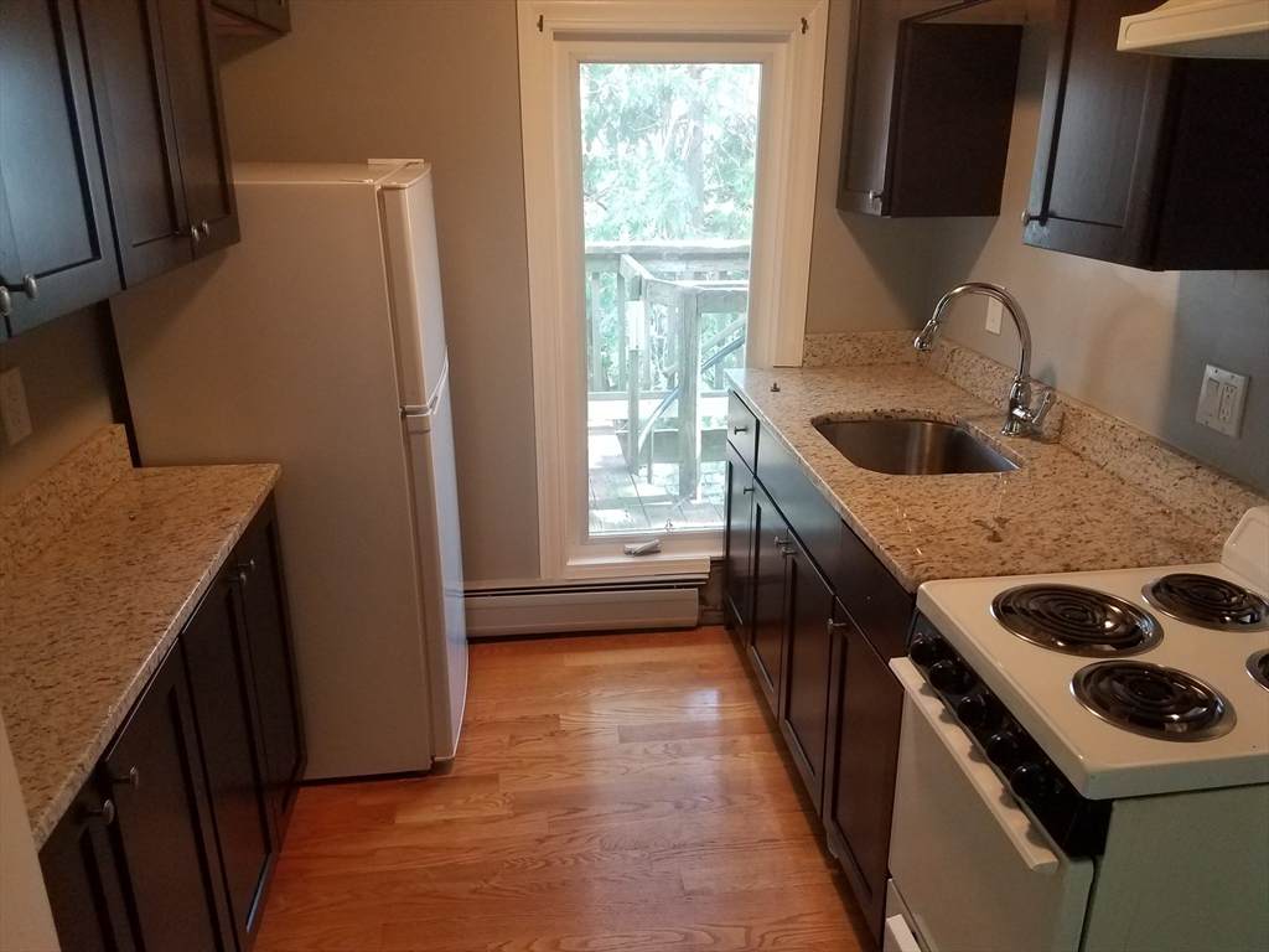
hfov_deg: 67.3
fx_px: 953
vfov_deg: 53.1
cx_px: 634
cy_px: 476
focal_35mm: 26
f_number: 1.7
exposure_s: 1/60
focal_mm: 4.2
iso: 160
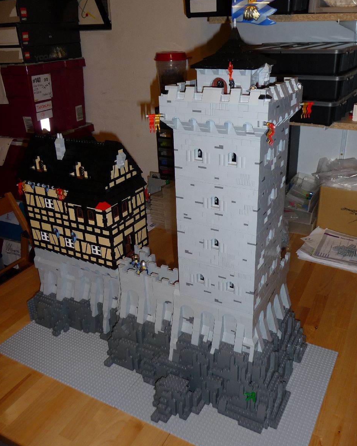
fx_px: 423
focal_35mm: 32
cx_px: 179
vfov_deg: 55.6
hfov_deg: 45.8
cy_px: 210
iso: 100
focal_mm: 5
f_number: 3.4
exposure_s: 1/30
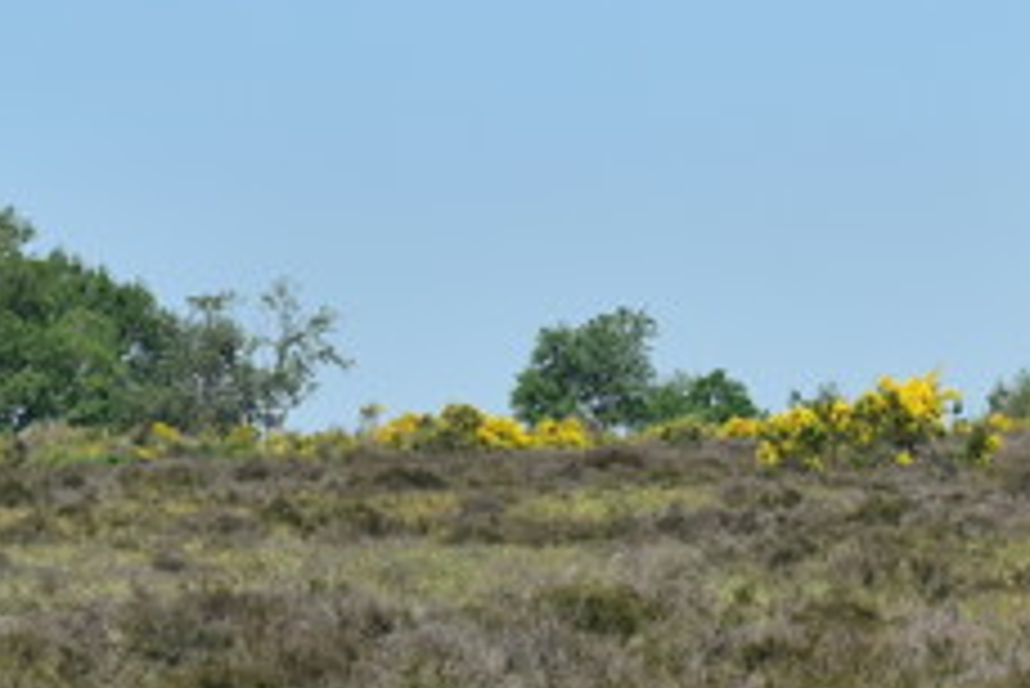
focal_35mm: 241
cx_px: 1439
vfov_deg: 5.7
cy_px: 200
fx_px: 6899
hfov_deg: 8.4
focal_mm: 46
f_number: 11
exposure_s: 1/250
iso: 320
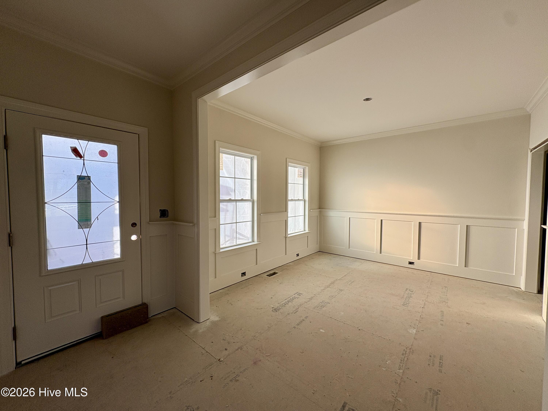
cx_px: 274
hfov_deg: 102.1
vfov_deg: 85.7
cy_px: 206
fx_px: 222
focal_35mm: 14
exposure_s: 1/248
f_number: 2.2
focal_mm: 2.22
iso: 40
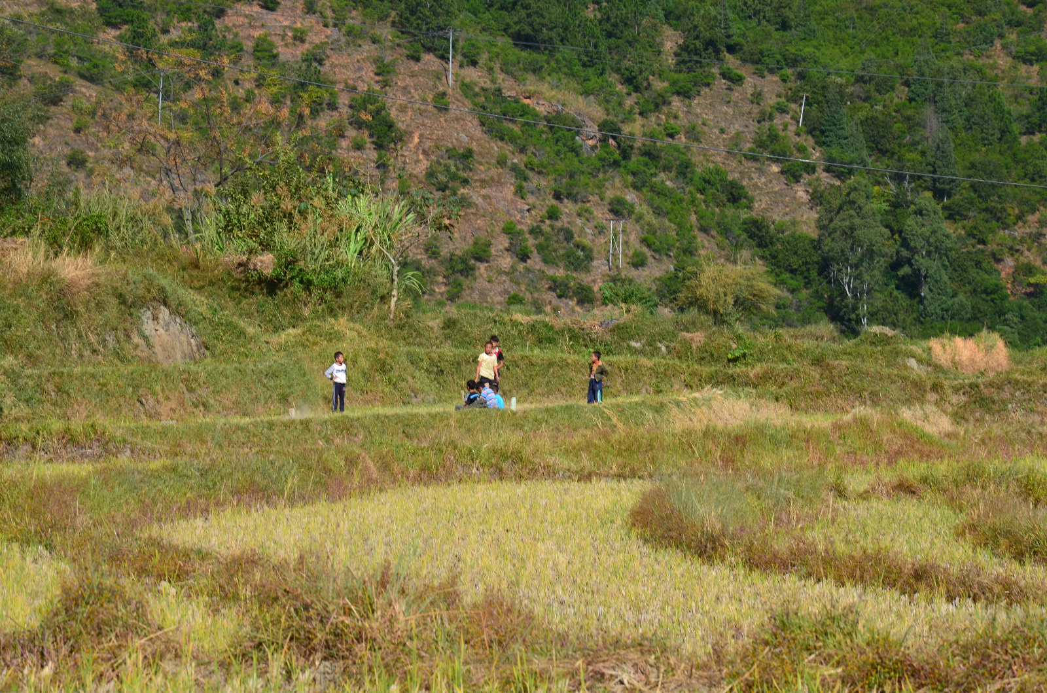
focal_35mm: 158
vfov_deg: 8.7
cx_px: 524
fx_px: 4570
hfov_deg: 13.1
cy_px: 346
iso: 100
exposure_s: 1/125
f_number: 11
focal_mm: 105
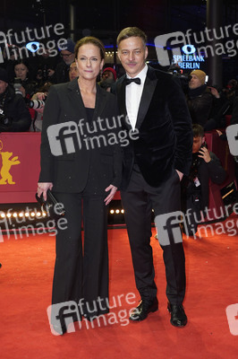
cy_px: 180
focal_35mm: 45
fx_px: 447
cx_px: 119
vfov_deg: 43.6
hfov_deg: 29.8
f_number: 5.6
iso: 800
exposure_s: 1/160
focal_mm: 45
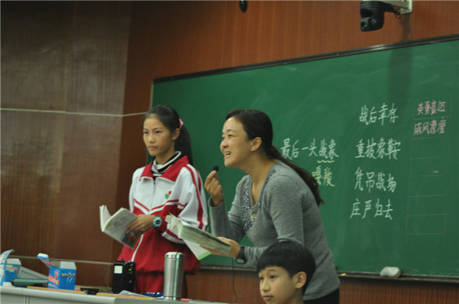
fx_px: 1336
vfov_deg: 13.0
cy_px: 152
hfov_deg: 19.5
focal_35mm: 105
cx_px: 230
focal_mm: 70
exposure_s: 1/50
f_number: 4
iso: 800
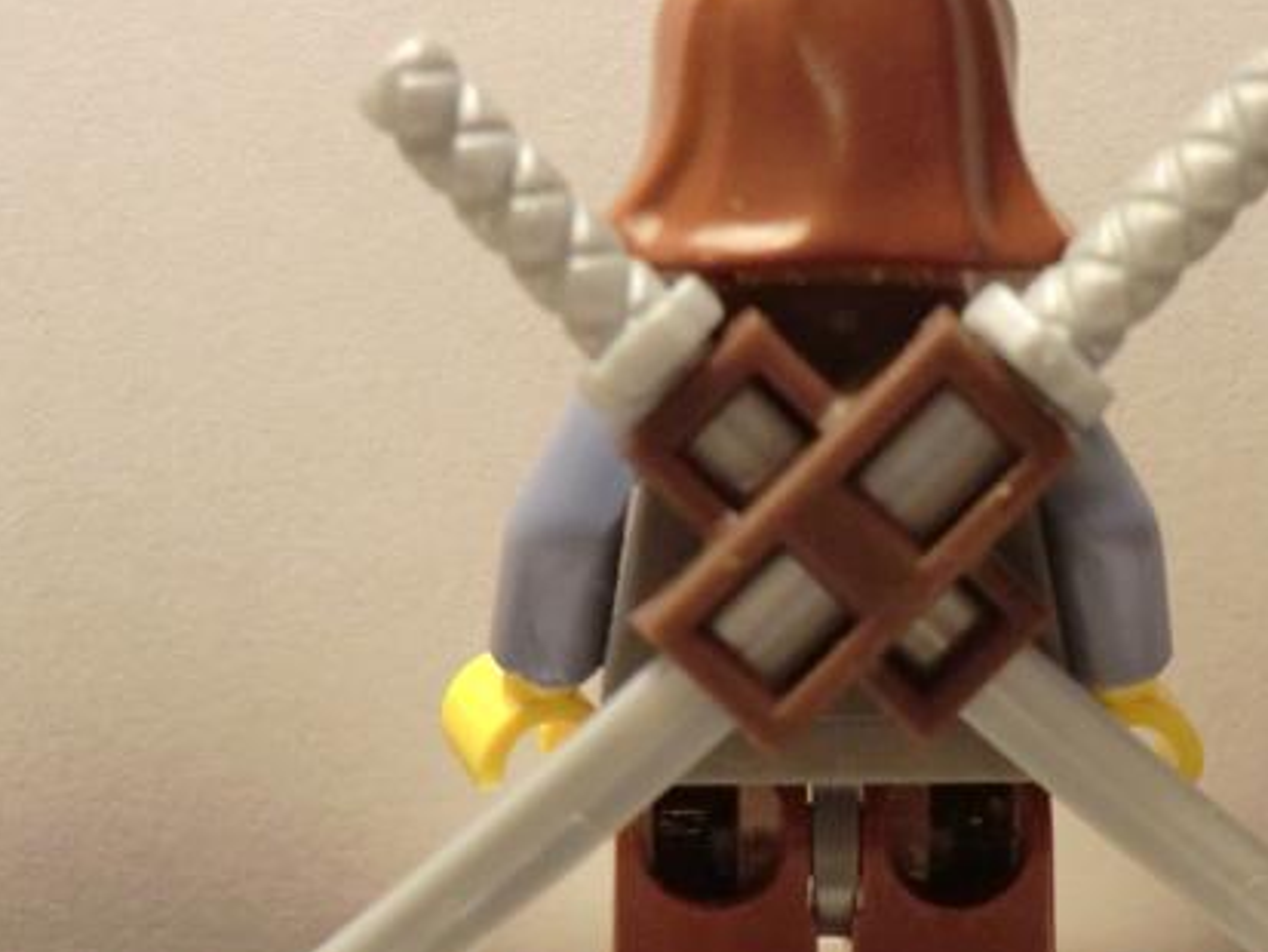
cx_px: 920
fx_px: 2565
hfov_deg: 27.5
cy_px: 478
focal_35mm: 70
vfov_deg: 21.0
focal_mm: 8.4
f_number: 4
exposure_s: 1/60
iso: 400
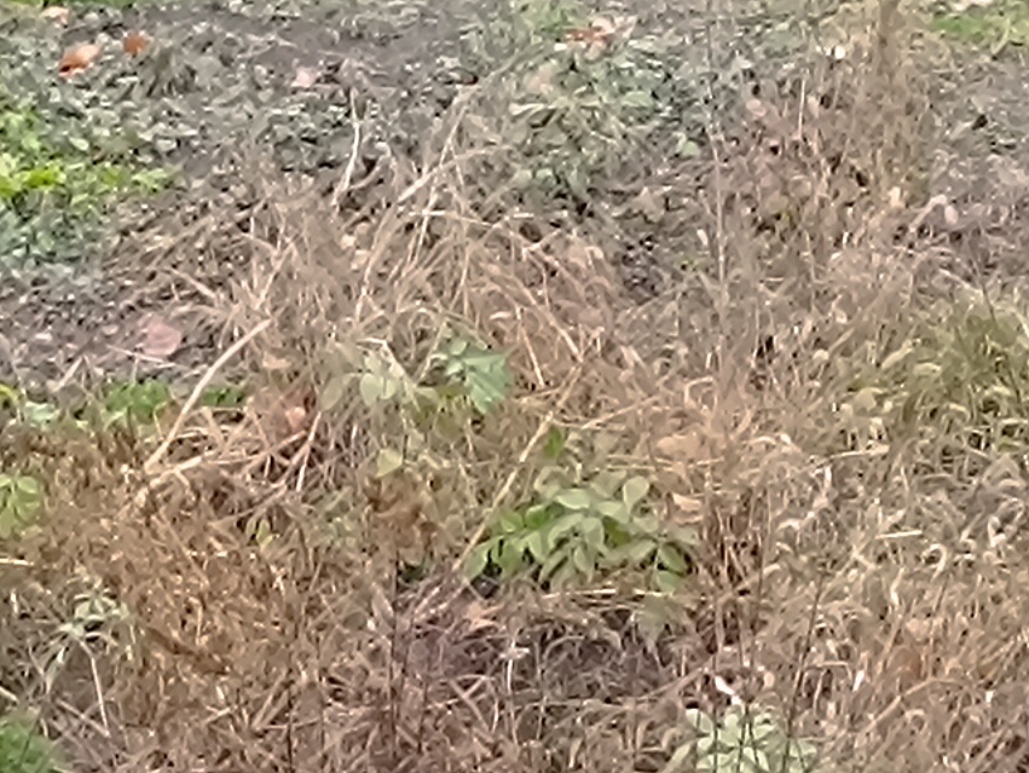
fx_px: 3420
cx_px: -721
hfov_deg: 15.2
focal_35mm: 115
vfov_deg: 12.1
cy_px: 1280
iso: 1232
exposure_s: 1/100
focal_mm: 6.14
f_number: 1.65
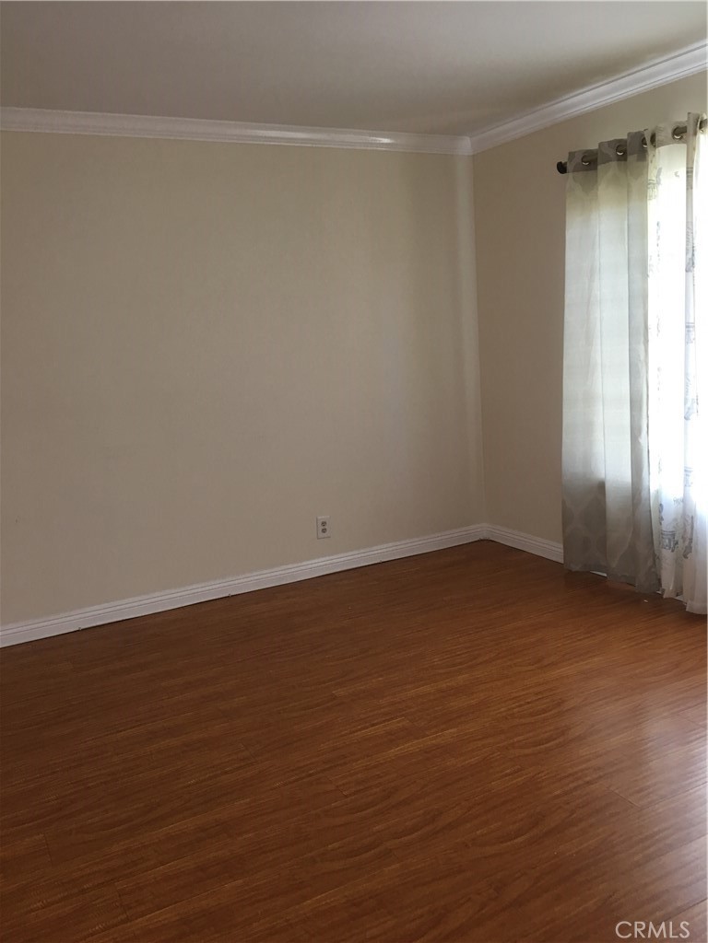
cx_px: 354
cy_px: 472
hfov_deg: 48.2
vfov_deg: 61.7
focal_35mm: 29
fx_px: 791
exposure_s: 1/15
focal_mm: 4.15
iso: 32
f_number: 2.2
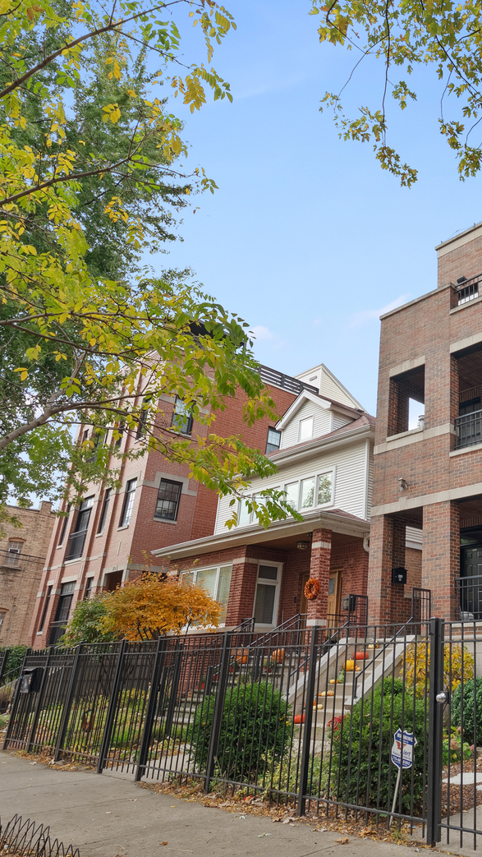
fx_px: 591
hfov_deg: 40.0
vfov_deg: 71.9
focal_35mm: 26
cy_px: 442
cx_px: 461
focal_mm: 16
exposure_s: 1/5
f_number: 9
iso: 250
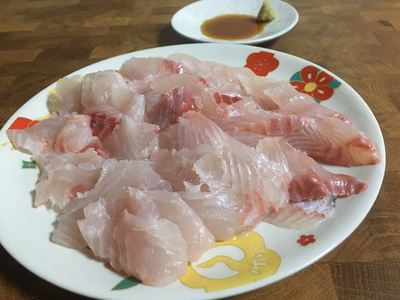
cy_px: 150
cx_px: 200
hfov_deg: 61.7
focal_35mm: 29
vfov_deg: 48.2
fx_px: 335
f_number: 2.2
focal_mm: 4.15
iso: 200
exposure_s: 1/25
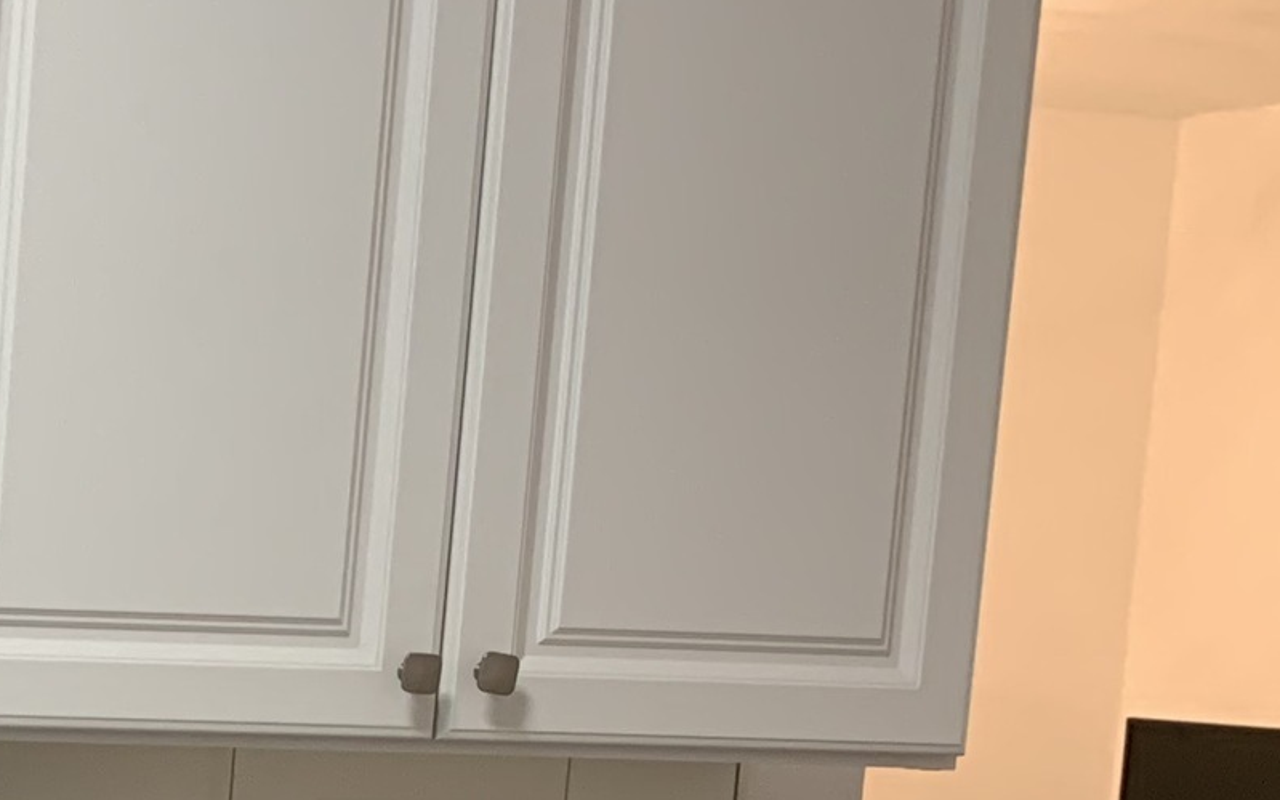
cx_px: -586
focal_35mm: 106
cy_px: 1148
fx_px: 3697
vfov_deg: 11.9
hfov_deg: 17.8
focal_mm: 4.25
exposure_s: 1/60
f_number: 1.8
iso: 125
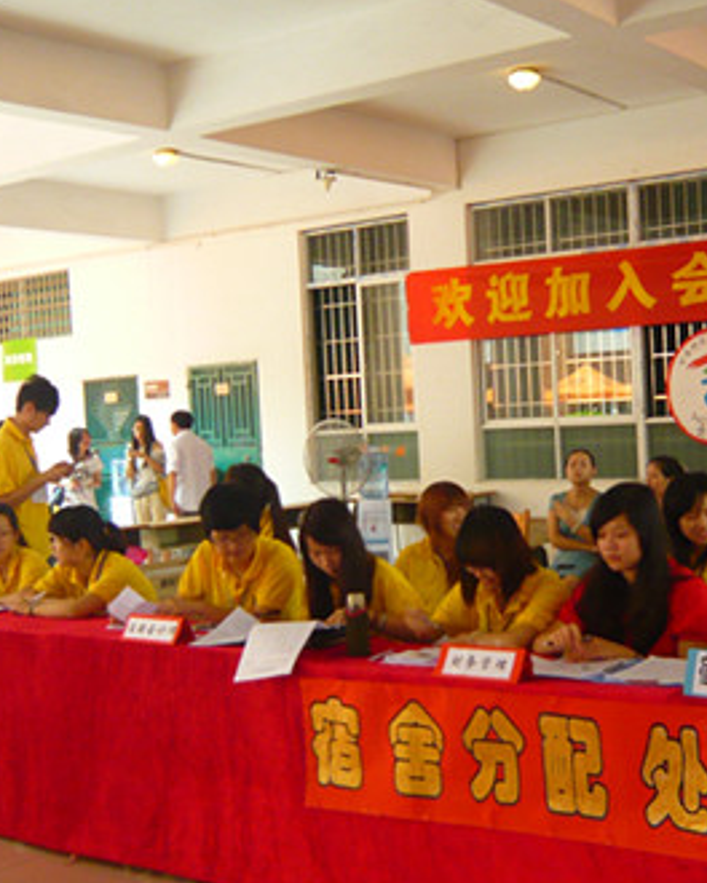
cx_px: 458
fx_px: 1255
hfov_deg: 31.3
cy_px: 507
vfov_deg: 38.7
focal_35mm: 48
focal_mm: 4.6
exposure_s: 1/30
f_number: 2.8
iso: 200
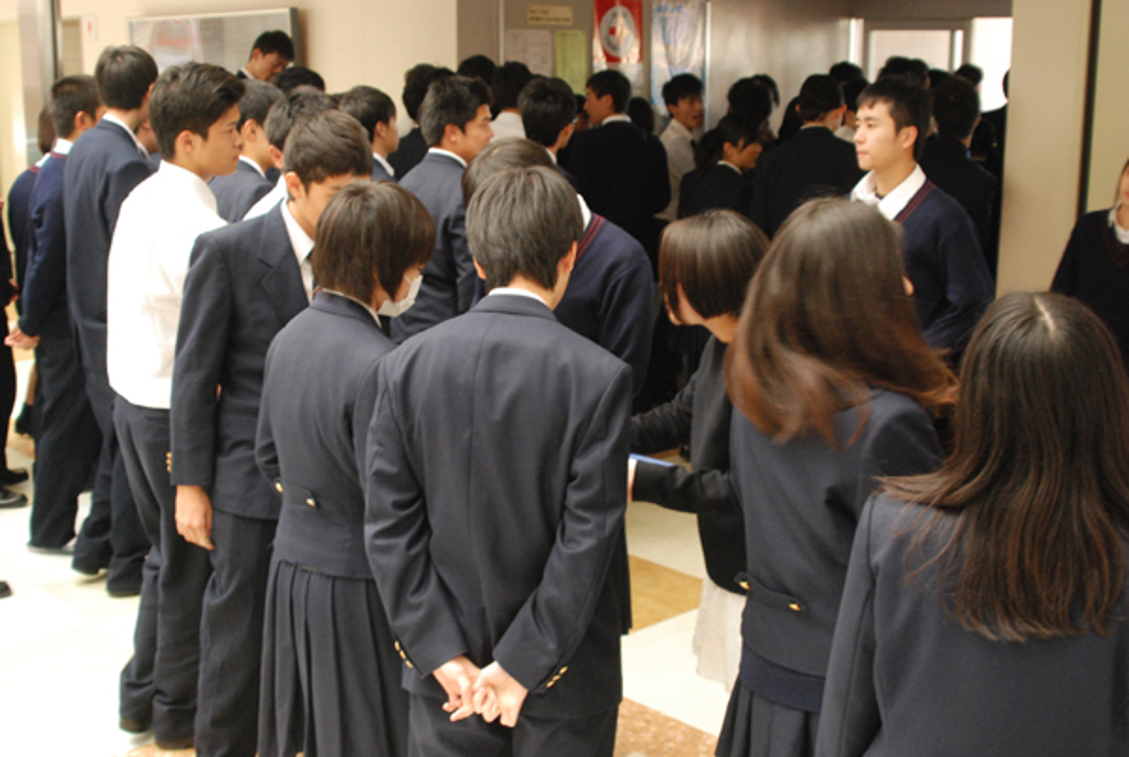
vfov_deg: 30.0
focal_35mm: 45
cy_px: 378
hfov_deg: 43.5
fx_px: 1413
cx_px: 564
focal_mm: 30
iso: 1600
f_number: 5
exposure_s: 1/60
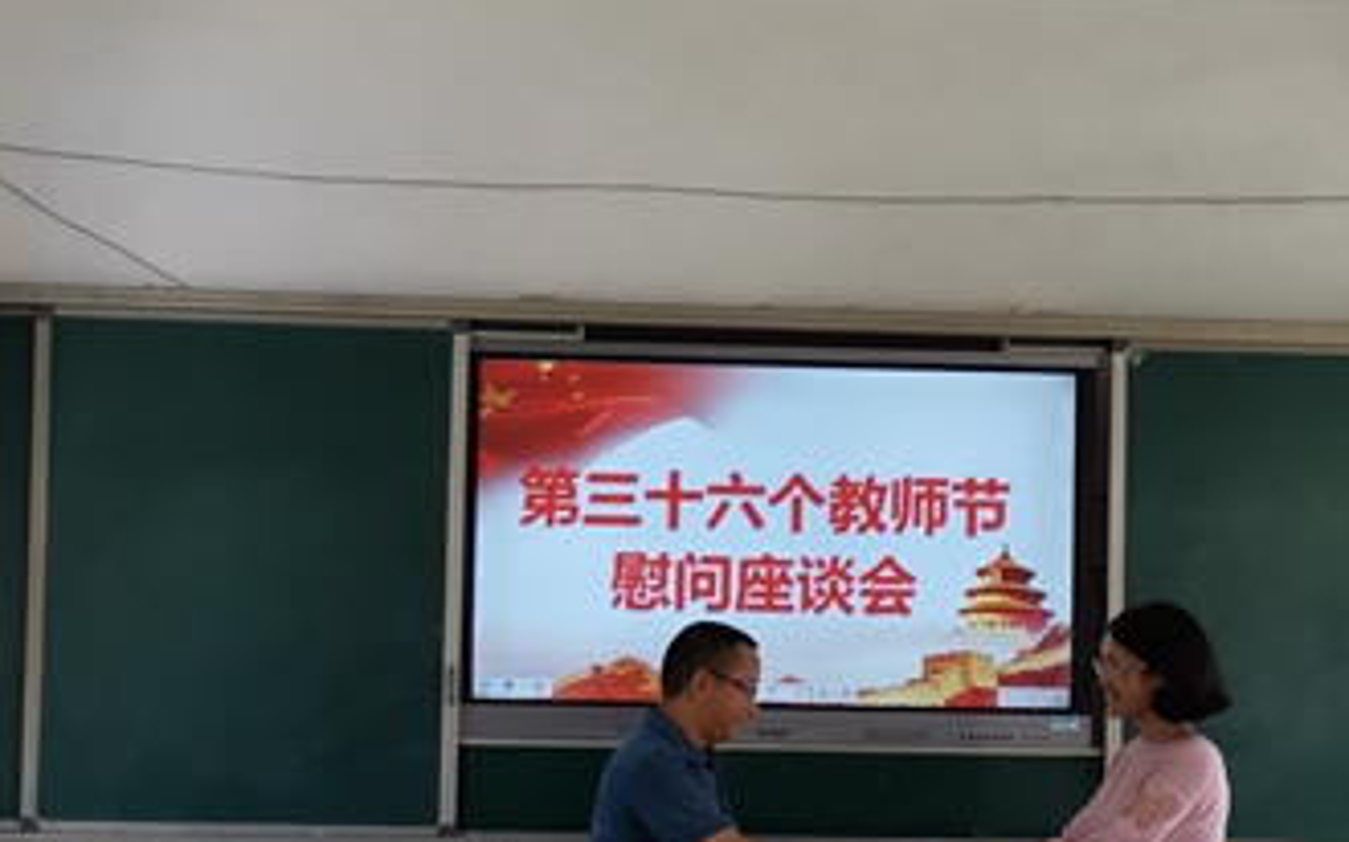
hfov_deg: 27.2
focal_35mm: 76
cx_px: 650
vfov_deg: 17.1
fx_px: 2793
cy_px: 511
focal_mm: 4.75
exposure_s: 1/100
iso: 80
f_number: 2.4
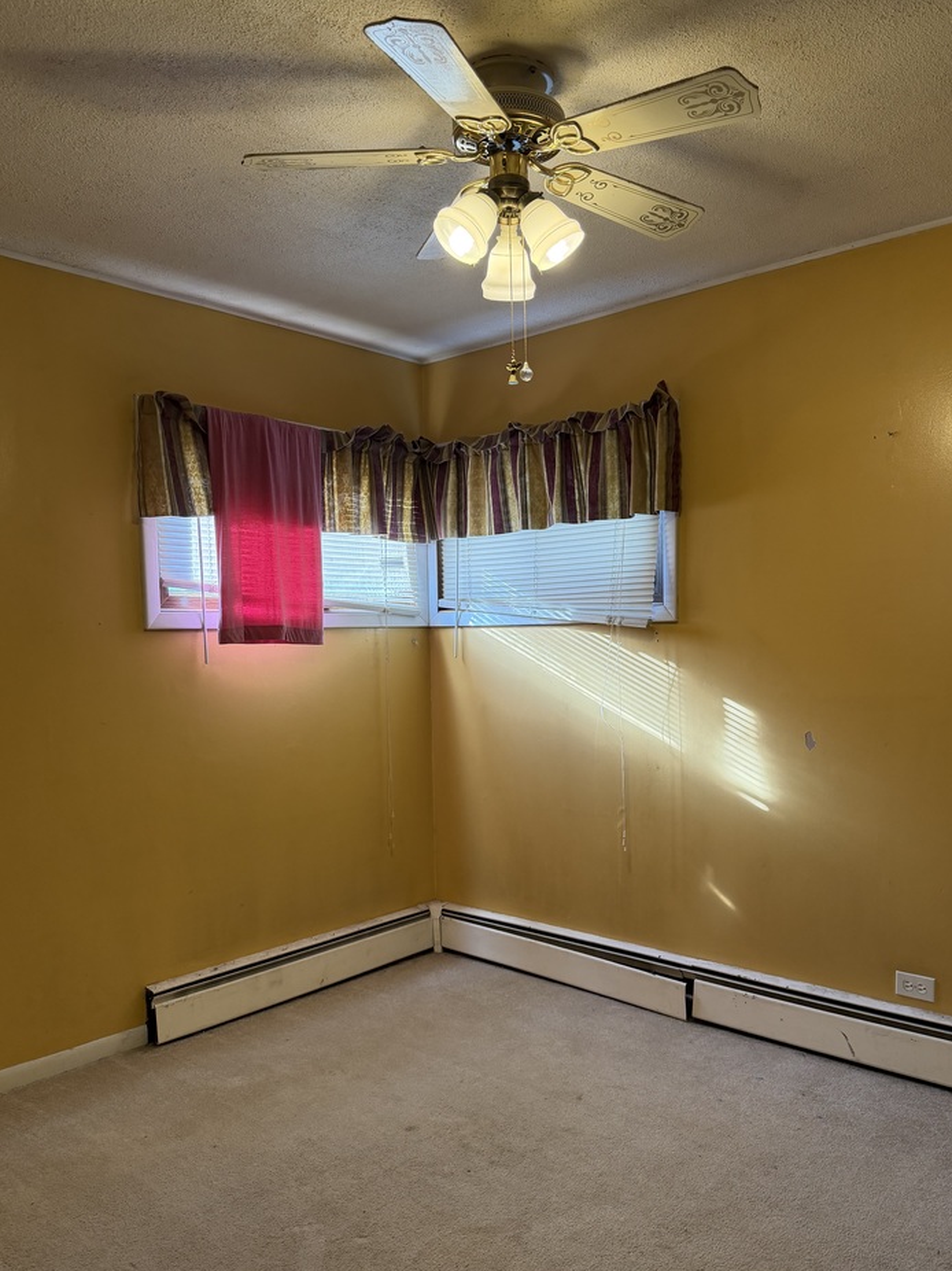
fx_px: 1027
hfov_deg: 49.6
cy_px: 659
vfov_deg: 63.4
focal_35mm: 28
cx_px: 534
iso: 200
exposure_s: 1/132
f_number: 1.78
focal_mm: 6.76
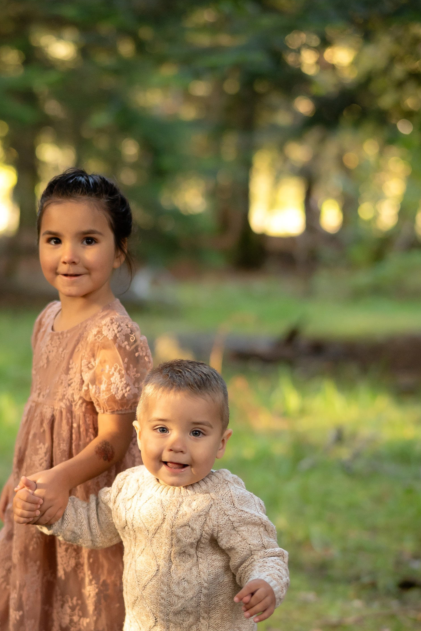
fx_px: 1509
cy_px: 431
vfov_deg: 23.5
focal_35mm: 86
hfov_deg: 15.9
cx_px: 143
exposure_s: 1/500
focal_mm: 50
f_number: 1.6
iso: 1250
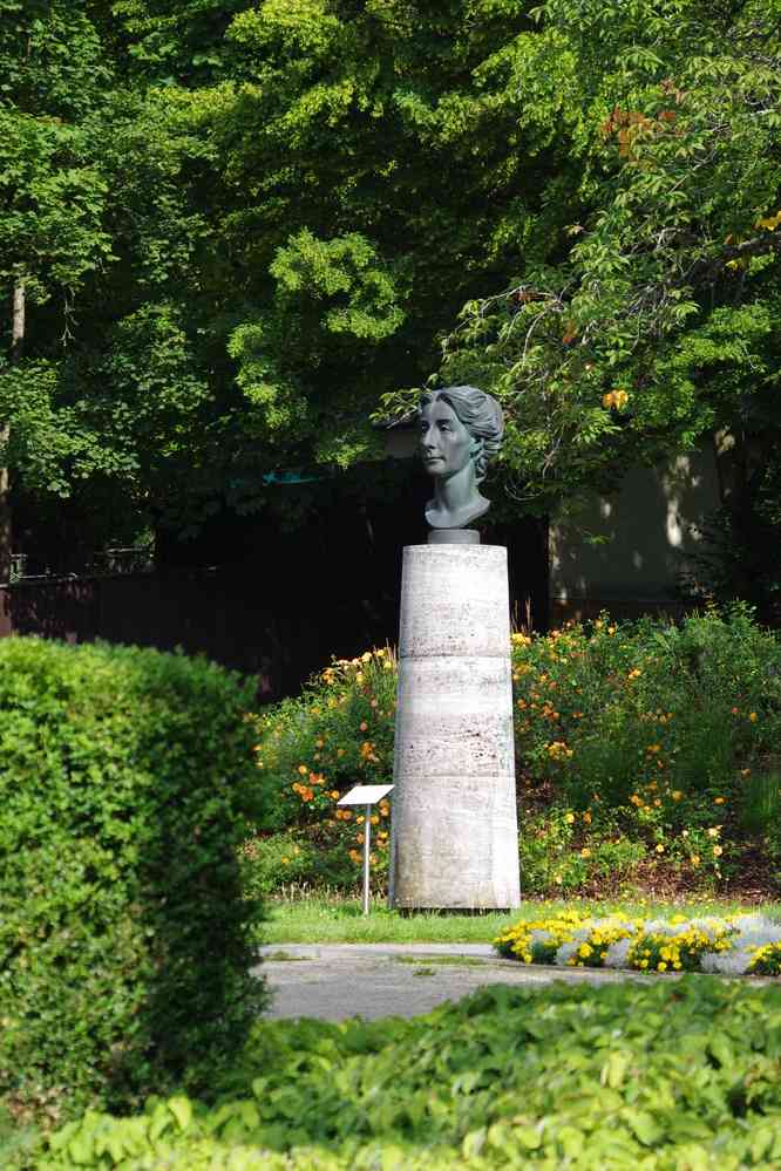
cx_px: 390
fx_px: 4295
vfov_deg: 15.5
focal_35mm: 132
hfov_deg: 10.4
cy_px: 586
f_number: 6.3
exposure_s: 1/125
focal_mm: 87.5
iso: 200
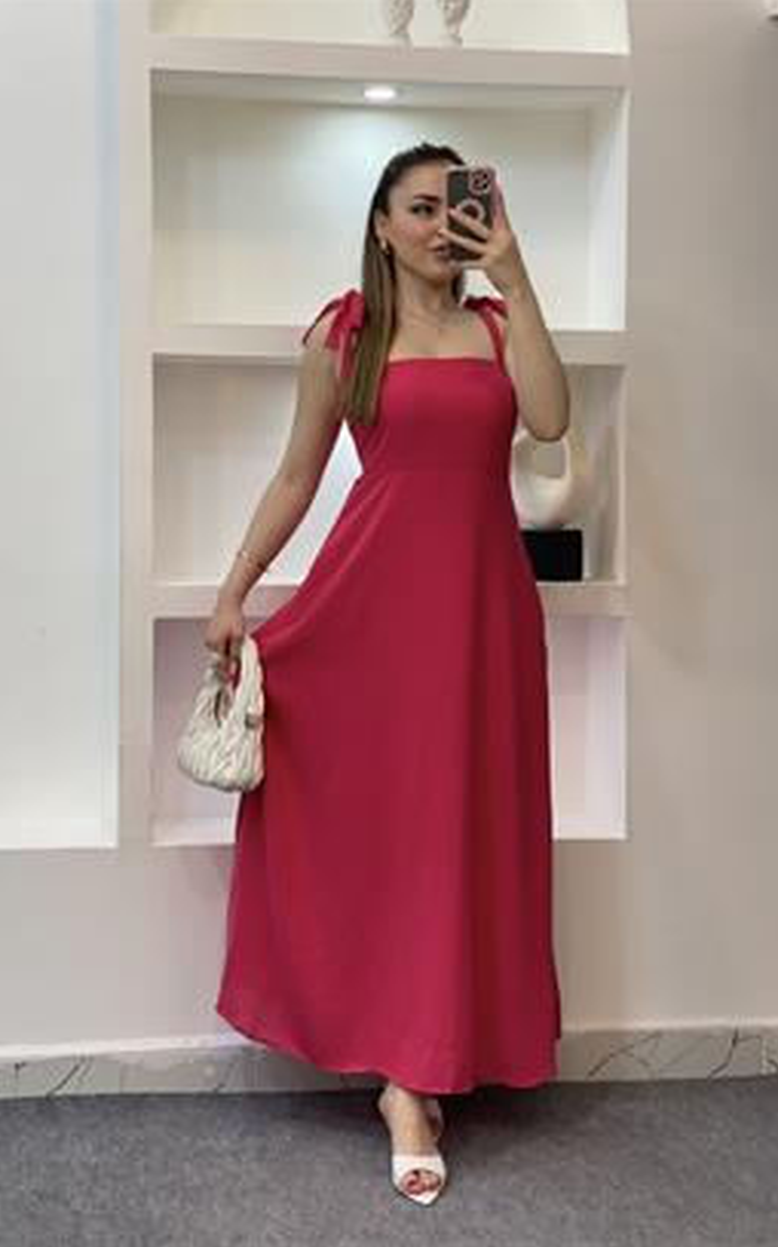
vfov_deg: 36.3
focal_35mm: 56
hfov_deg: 23.1
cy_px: 617
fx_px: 1902
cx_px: 349
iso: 80
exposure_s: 1/100
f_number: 2
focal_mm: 6
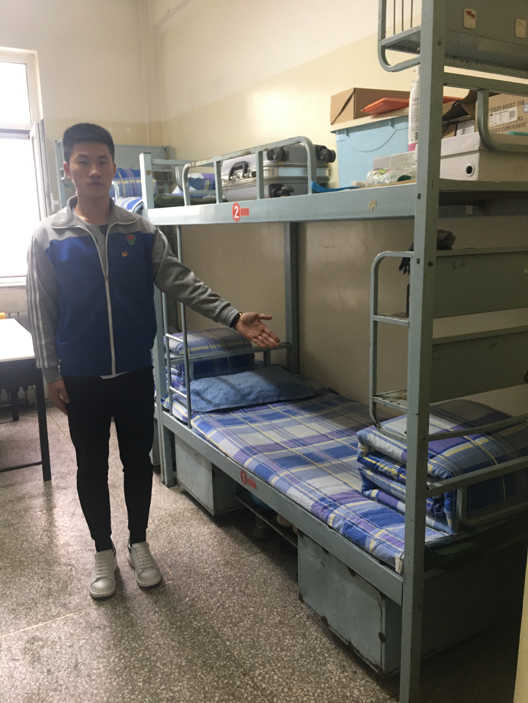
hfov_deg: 48.2
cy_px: 352
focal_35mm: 29
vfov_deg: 61.7
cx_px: 264
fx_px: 590
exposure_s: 1/17
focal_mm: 4.15
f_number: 2.2
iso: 80
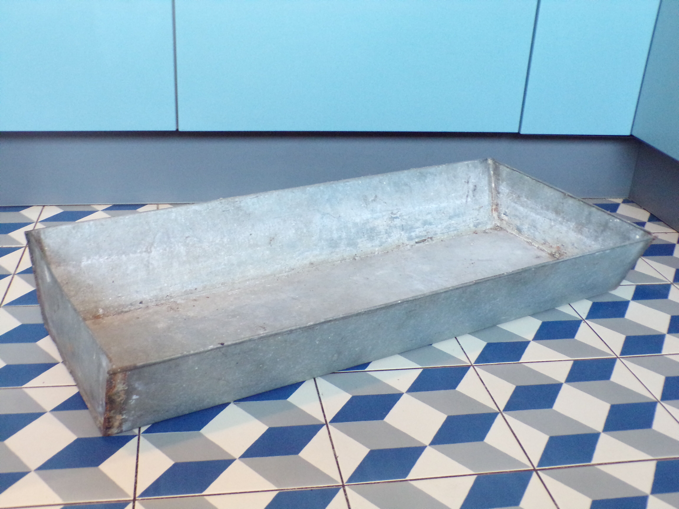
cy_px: 254
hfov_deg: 50.1
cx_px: 340
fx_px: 726
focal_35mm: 37
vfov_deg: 38.7
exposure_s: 1/17
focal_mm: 6.6
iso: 667
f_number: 3.3
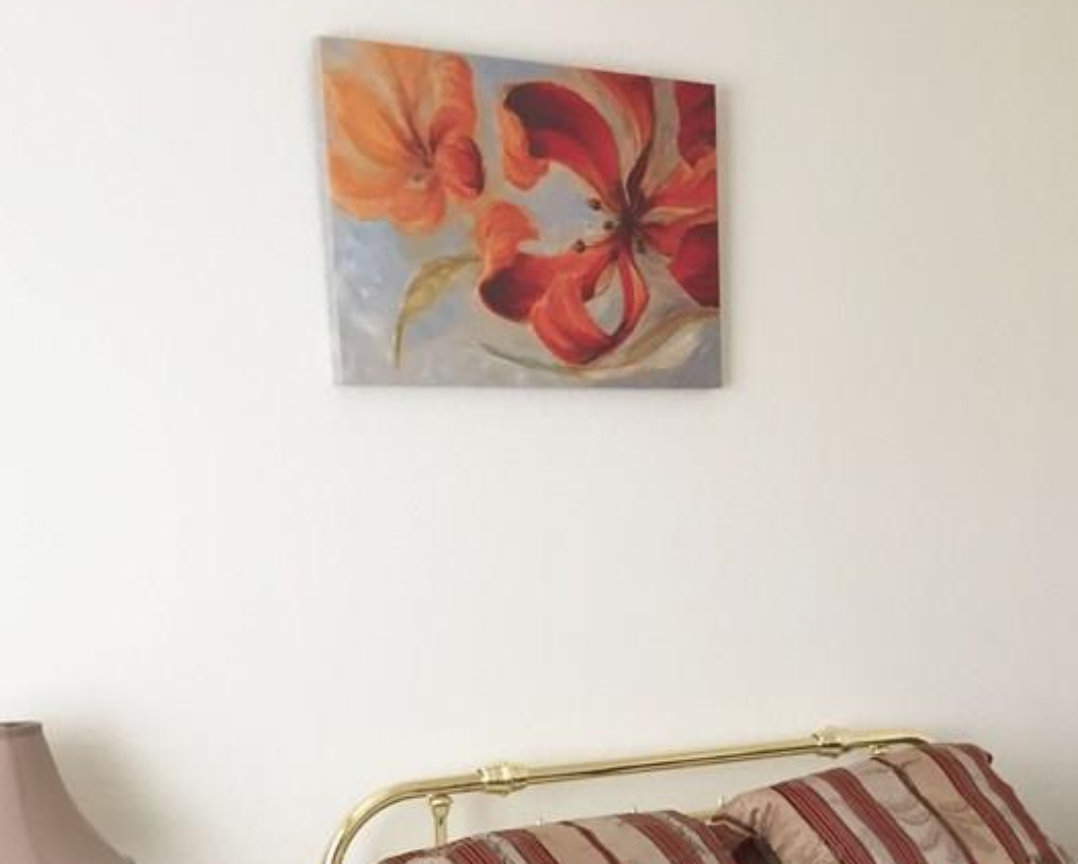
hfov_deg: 32.9
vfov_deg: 26.8
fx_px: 1755
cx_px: 912
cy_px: 762
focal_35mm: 55
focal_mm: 4.15
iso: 40
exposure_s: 1/30
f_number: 2.2
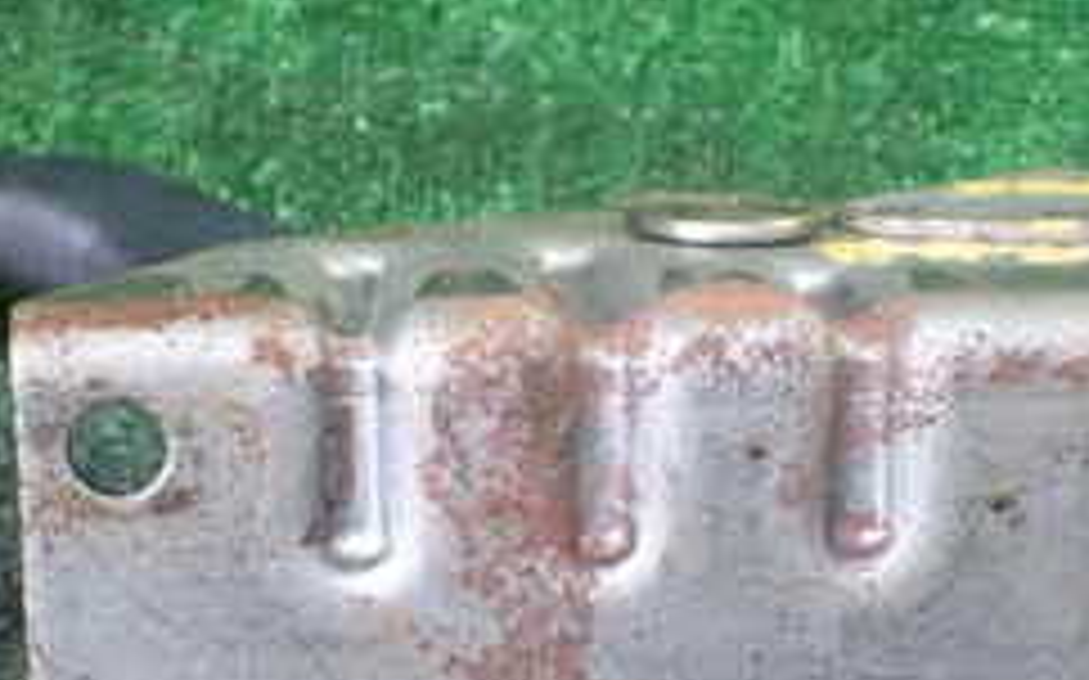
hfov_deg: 26.2
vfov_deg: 16.5
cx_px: 540
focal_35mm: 79
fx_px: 2344
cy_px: 432
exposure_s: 1/50
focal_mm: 5.4
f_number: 2.3
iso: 800
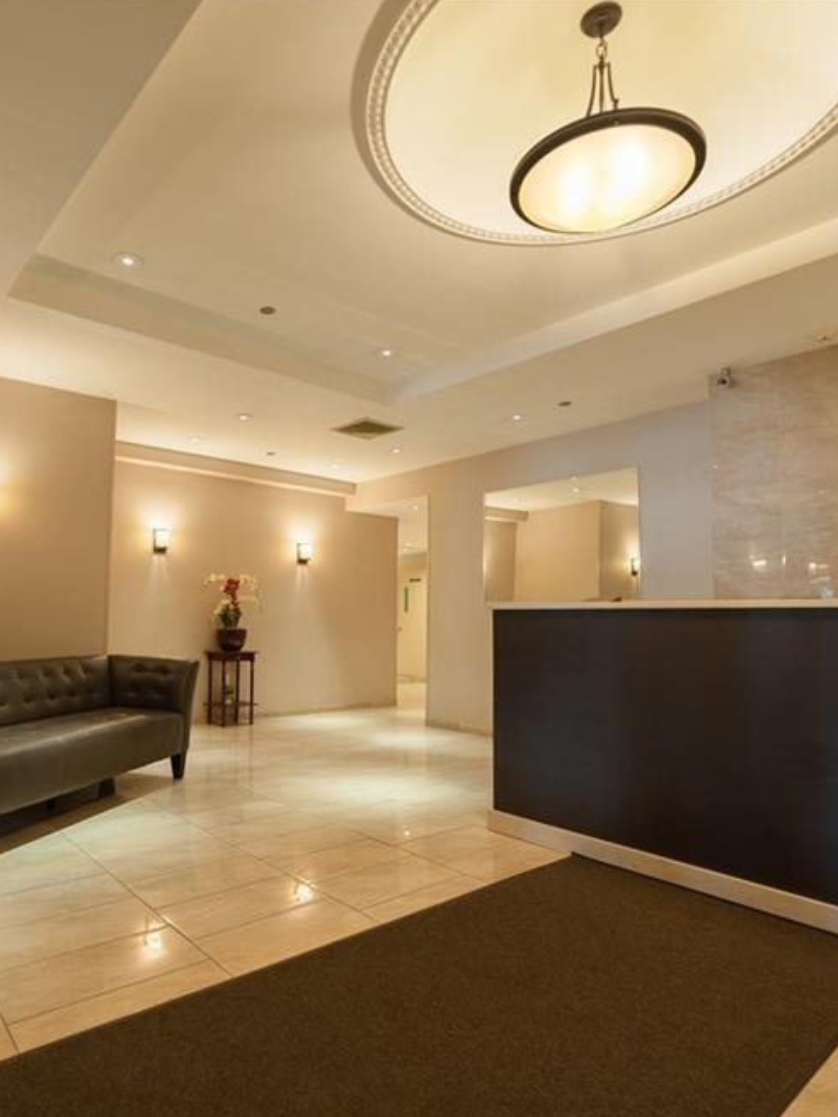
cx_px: 322
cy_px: 573
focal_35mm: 21
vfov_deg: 79.0
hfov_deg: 62.7
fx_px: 678
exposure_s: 1/20
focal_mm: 14
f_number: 4.5
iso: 200
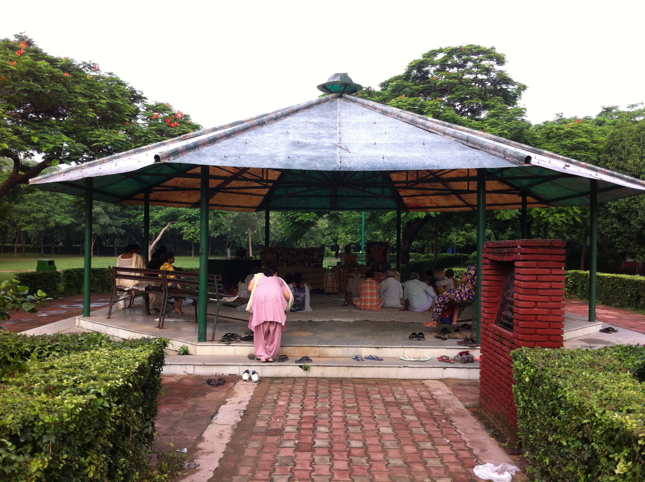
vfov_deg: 40.6
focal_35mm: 35
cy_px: 241
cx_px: 322
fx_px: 651
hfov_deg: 52.7
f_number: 2.8
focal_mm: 3.85
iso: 80
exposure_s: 1/247
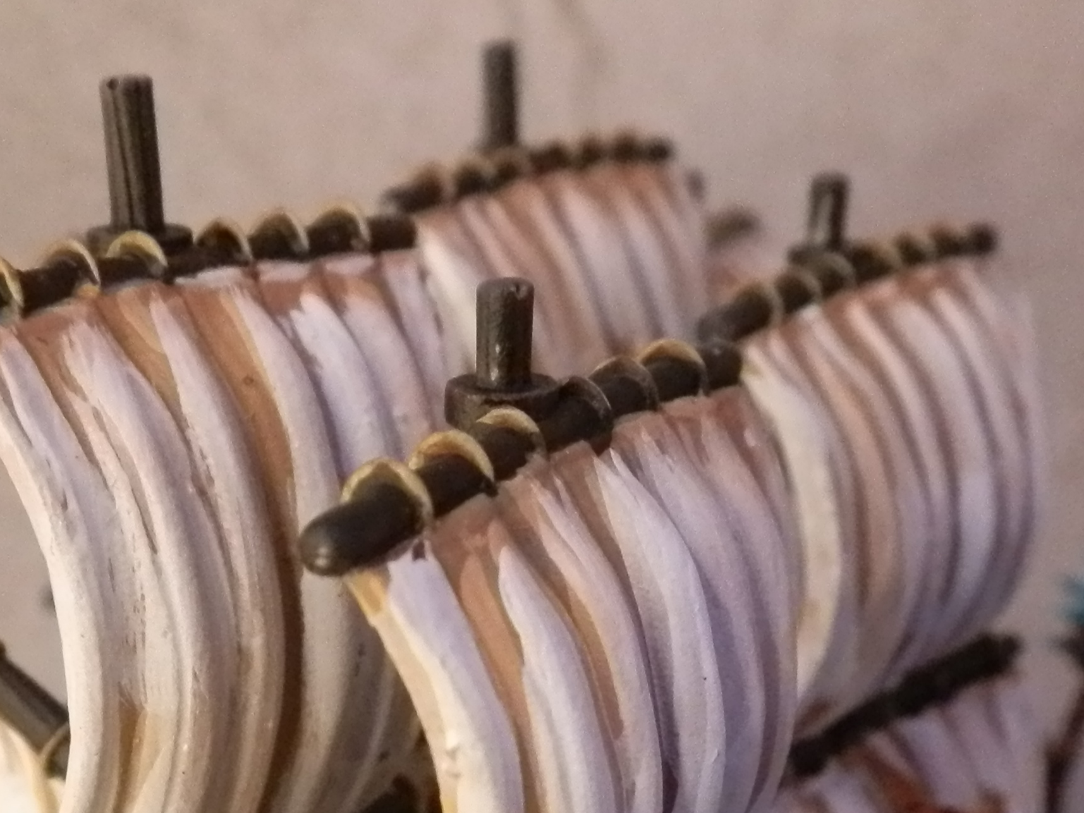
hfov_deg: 27.8
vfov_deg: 20.2
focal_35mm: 70
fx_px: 2192
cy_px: 847
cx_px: 473
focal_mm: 5
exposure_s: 1/200
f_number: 3.1
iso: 400
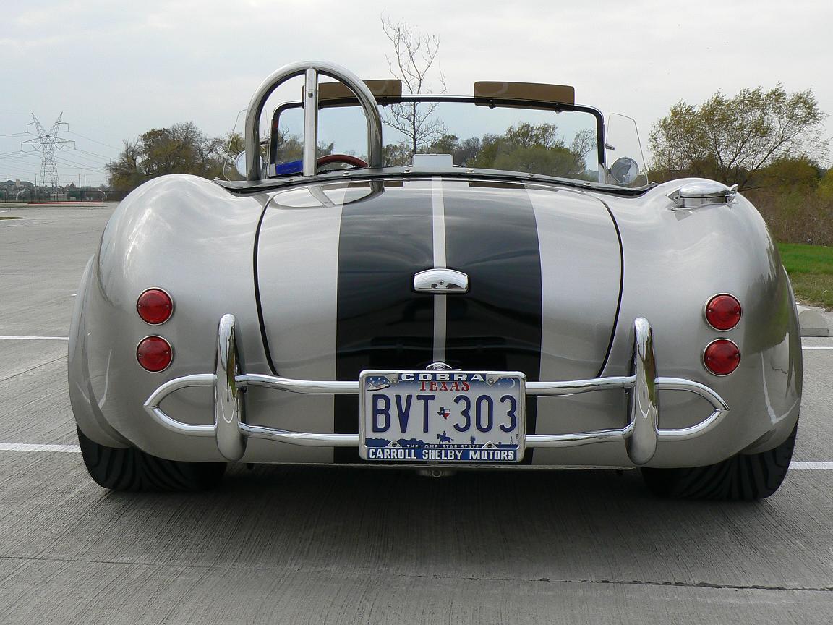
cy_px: 312
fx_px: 1131
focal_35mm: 47
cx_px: 416
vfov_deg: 30.9
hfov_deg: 40.4
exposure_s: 1/320
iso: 80
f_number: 5.6
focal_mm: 6.4
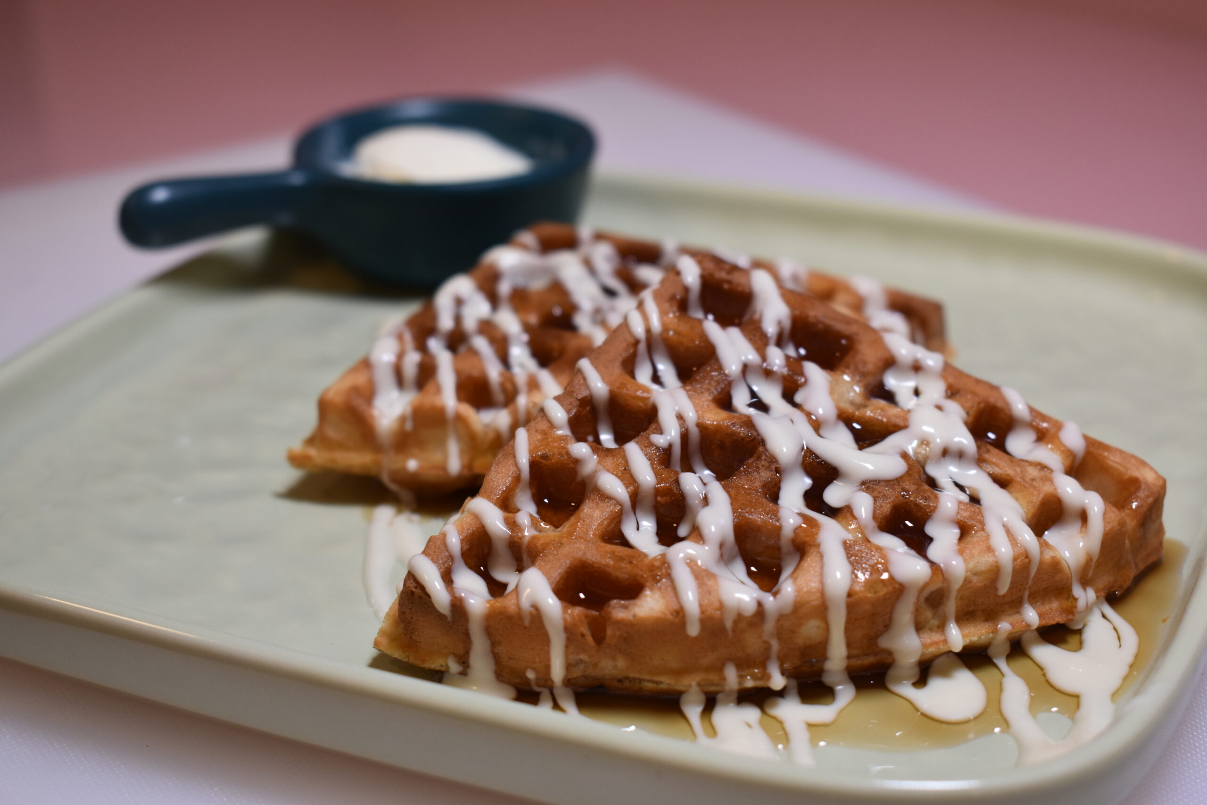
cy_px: 402
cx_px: 604
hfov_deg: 35.1
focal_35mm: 57
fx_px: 1911
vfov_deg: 23.8
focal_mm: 38
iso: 400
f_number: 5
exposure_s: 1/100
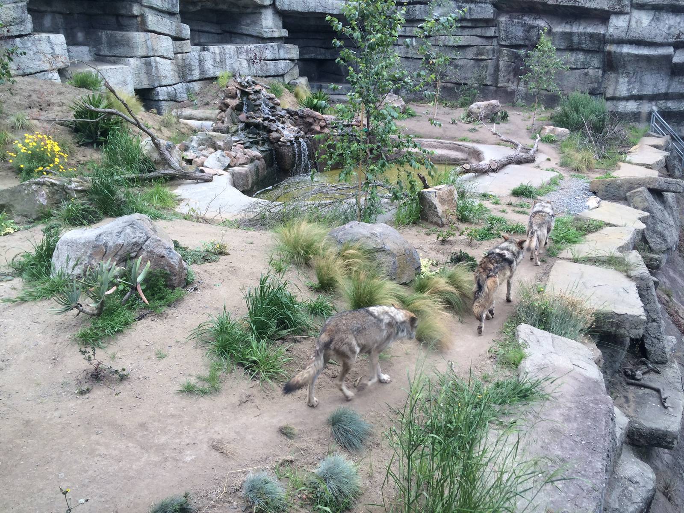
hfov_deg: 61.7
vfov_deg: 48.2
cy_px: 256
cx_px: 342
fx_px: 573
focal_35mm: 29
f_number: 2.2
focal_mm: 4.15
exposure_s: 1/181
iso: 32
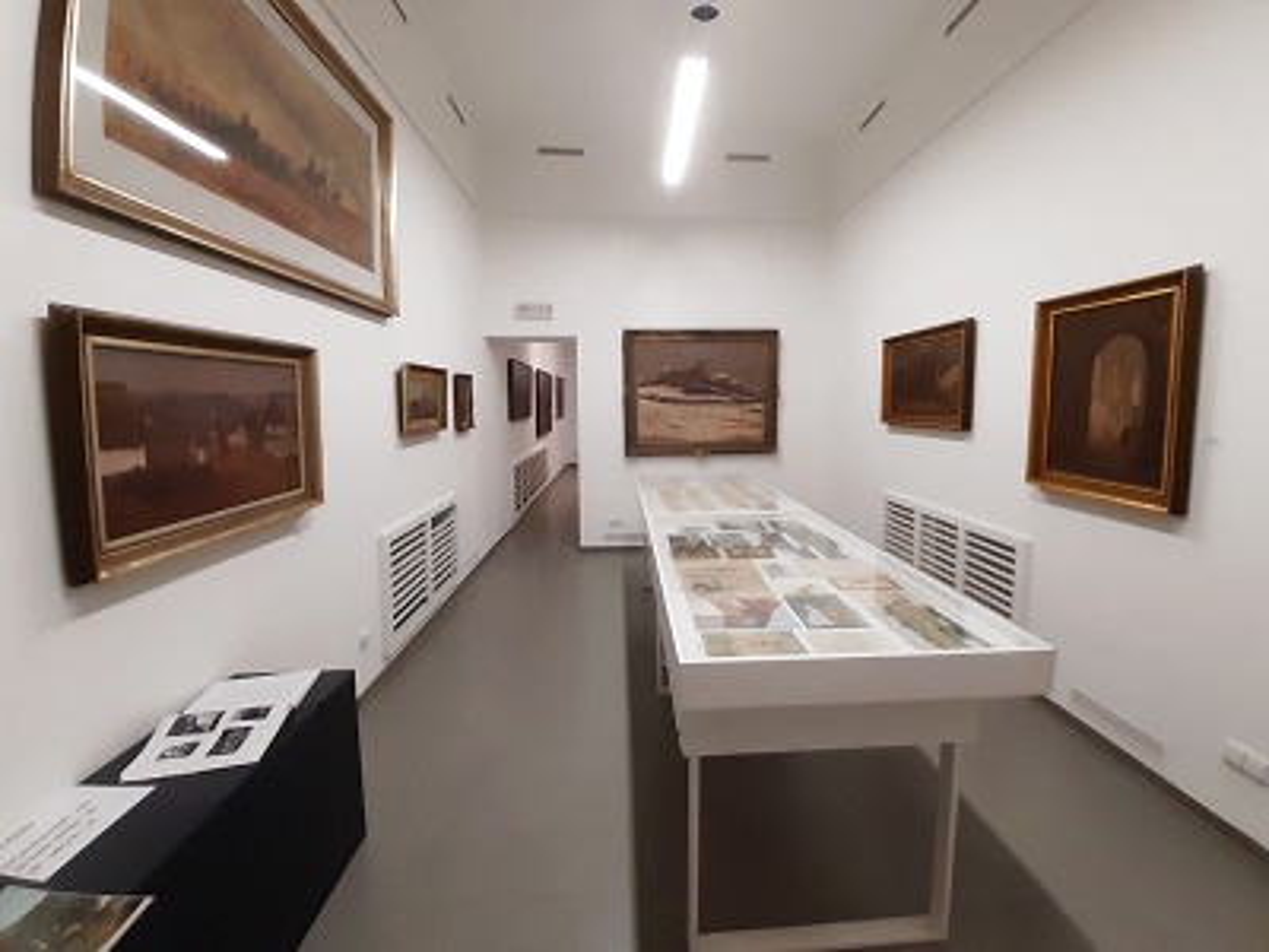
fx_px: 477
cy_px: 476
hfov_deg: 106.2
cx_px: 634
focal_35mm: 13
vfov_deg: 89.9
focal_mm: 1.13
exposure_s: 1/50
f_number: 2.2
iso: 125
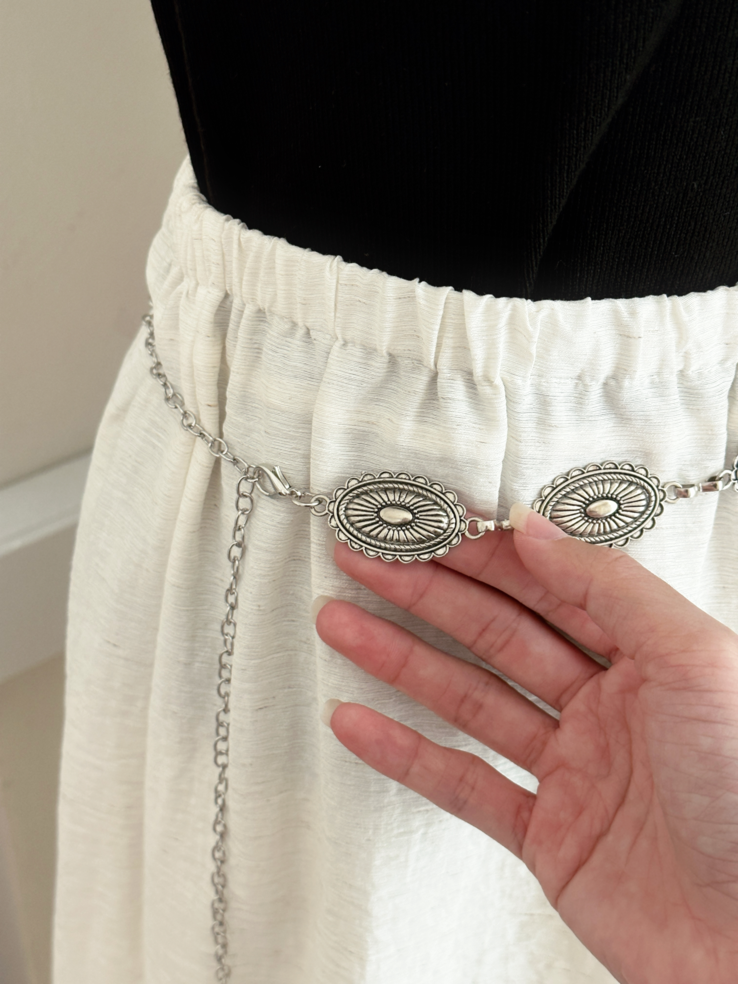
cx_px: 369
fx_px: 1364
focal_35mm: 48
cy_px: 492
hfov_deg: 30.3
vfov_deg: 39.7
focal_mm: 6.86
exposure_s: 1/60
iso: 160
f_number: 1.78
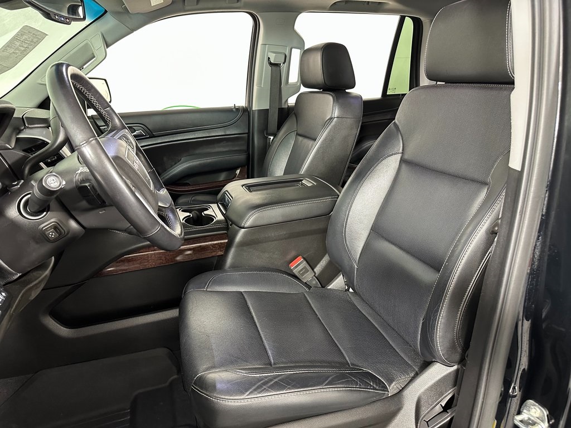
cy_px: 214
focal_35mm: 24
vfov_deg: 56.8
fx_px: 396
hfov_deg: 71.6
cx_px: 286
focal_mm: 6.86
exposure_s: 1/60
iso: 320
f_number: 1.78
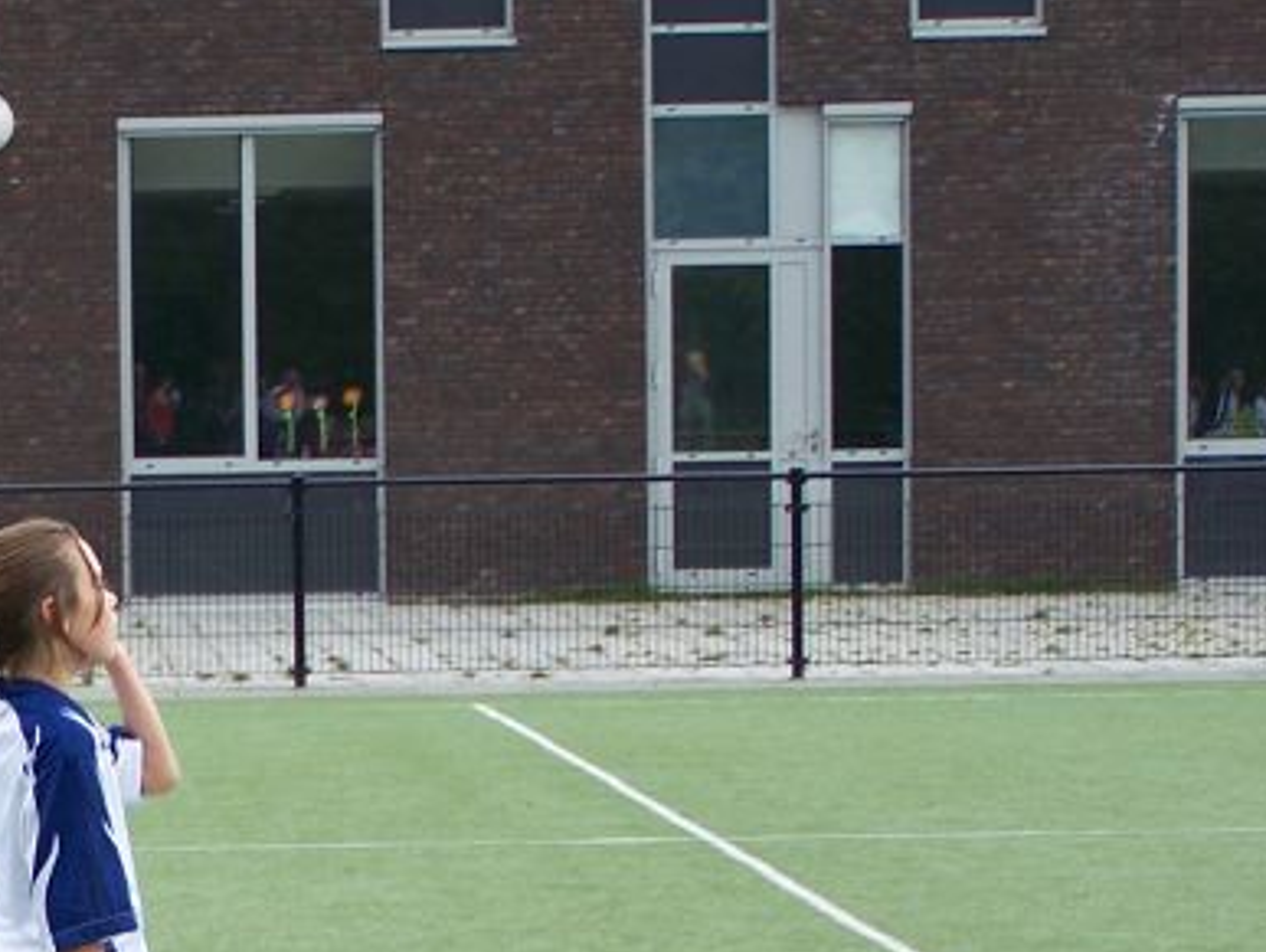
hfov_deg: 10.5
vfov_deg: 8.0
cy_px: 985
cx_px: -285
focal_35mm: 185
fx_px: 6772
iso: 64
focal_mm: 11.6
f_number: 3.2
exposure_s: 1/80
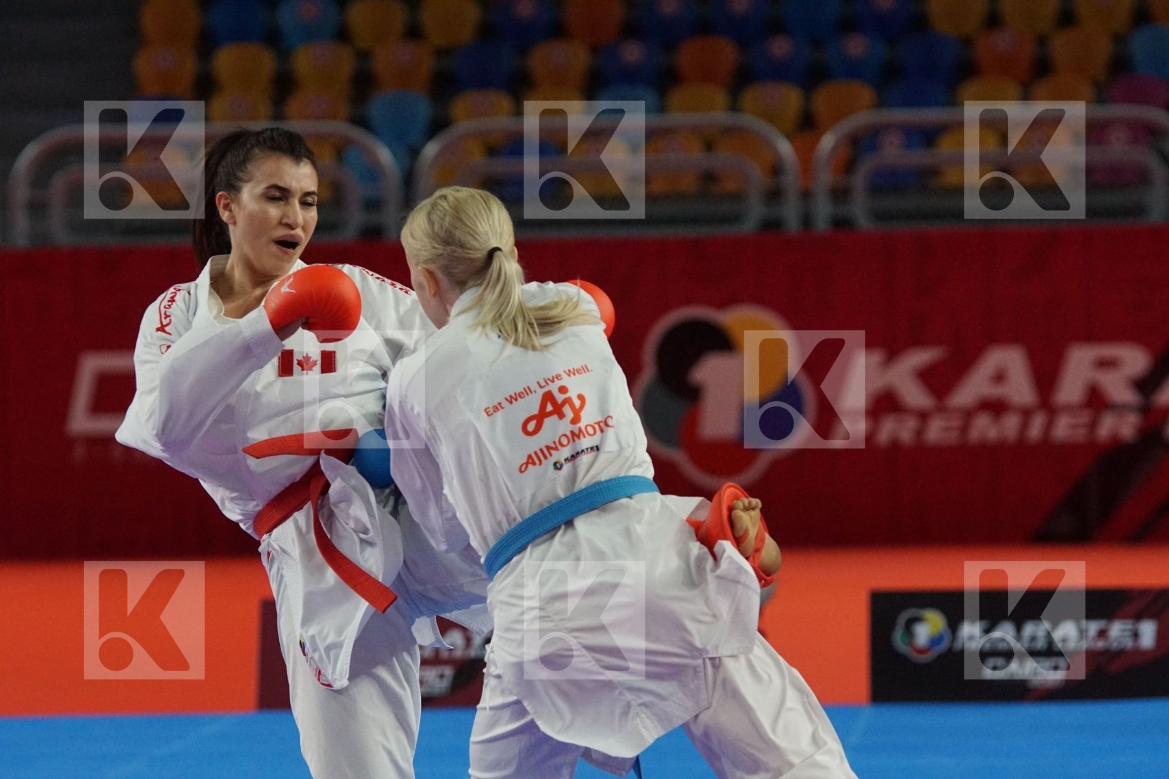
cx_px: 584
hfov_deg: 10.2
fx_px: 6575
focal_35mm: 202
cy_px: 390
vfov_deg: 6.8
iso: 3200
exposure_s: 1/2000
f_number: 3.2
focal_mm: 135
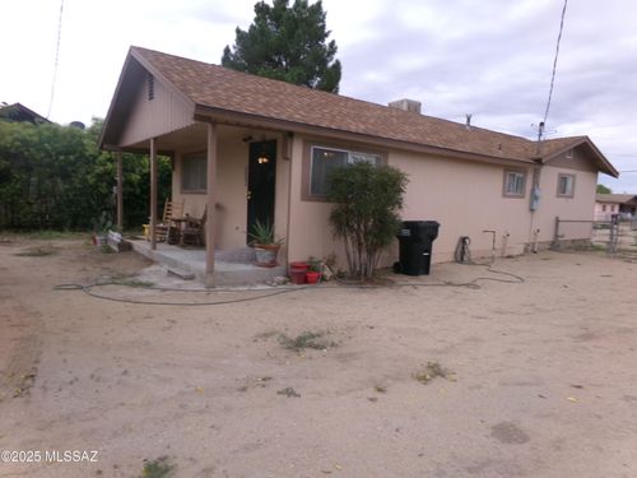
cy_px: 239
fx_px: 442
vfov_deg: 56.8
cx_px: 318
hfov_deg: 71.6
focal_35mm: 24
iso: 100
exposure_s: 1/40
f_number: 11.07
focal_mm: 4.3
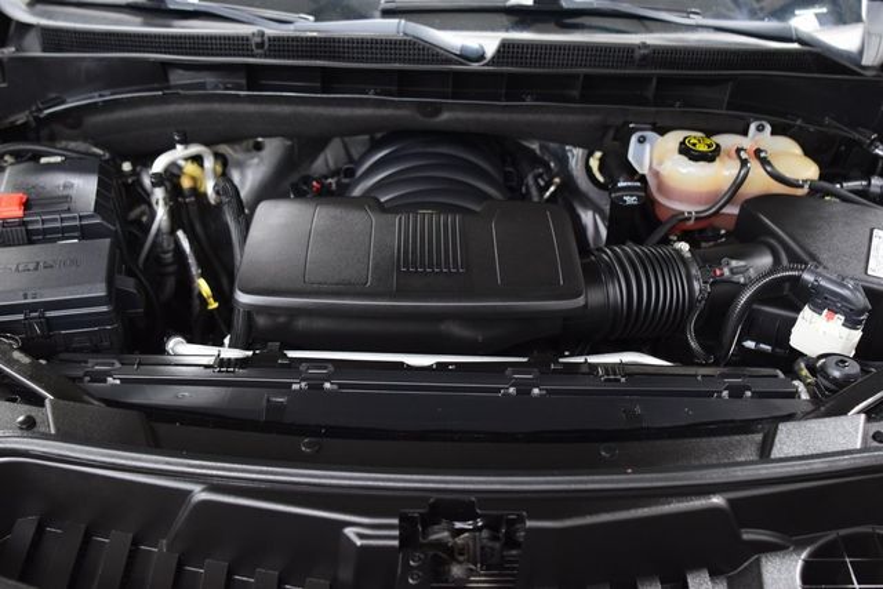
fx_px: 883
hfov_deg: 53.1
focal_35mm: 36
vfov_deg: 36.9
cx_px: 442
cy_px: 294
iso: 1600
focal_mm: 24
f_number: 2.8
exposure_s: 1/40
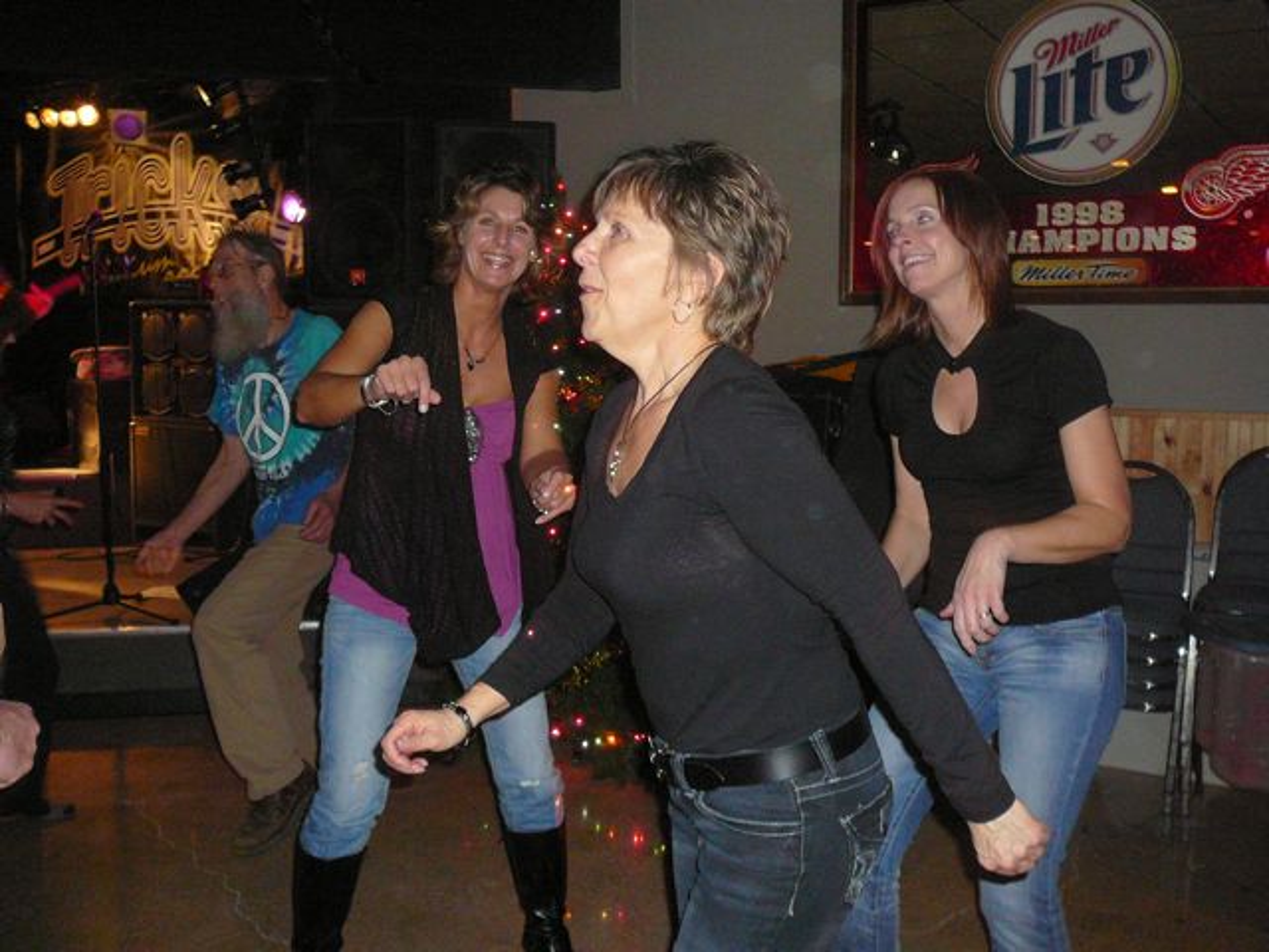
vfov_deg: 40.7
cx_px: 634
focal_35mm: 35
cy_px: 476
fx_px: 1283
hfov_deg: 52.6
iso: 250
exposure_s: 1/8
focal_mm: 5.2
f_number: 2.8
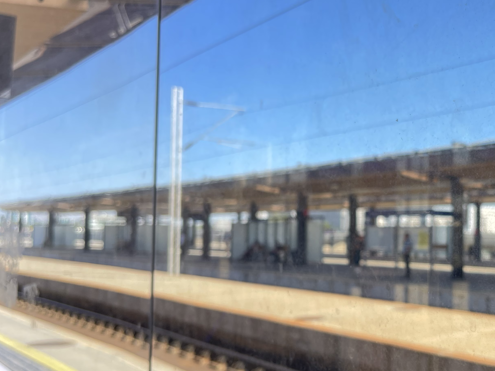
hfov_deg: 42.2
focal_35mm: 43
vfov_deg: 33.5
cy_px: 213
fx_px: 615
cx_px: 387
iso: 32
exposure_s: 1/342
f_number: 1.6
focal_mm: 5.1
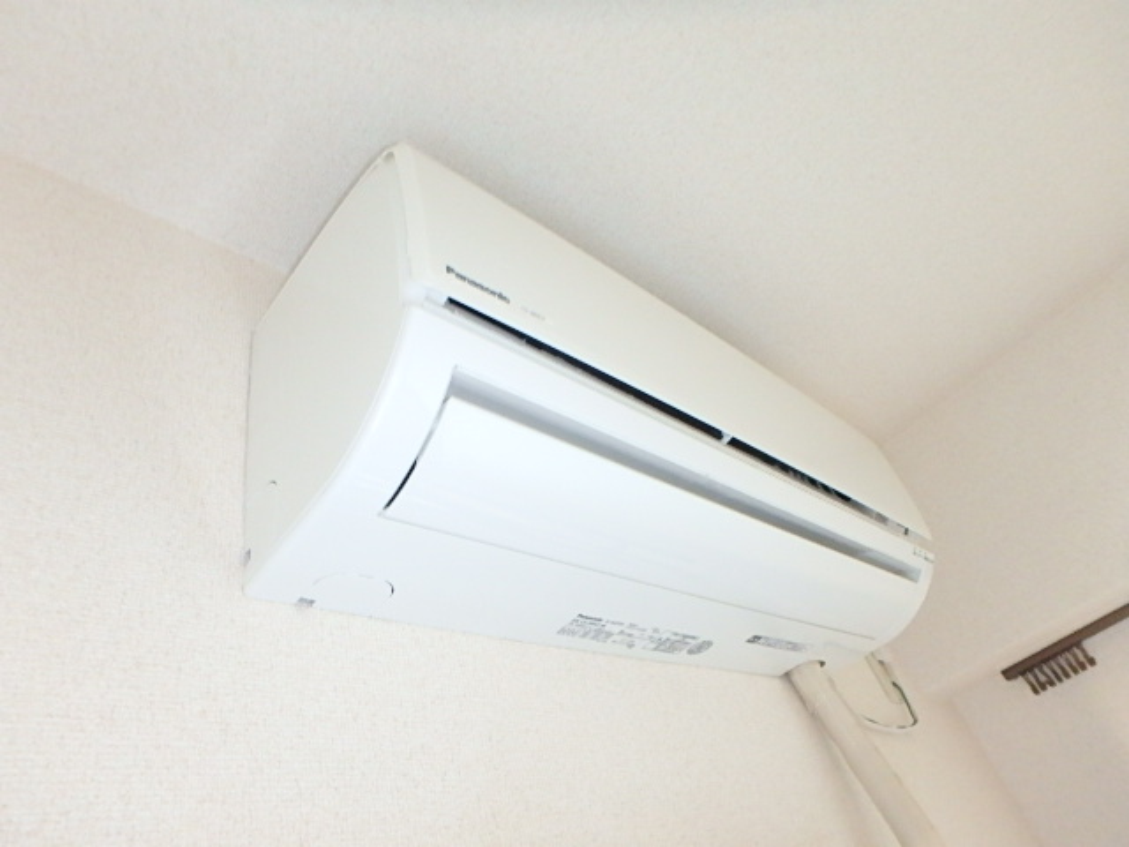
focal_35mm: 21
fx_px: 685
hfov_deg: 79.0
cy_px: 424
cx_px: 564
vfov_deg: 63.4
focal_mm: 3.7
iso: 800
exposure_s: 1/15
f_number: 3.5
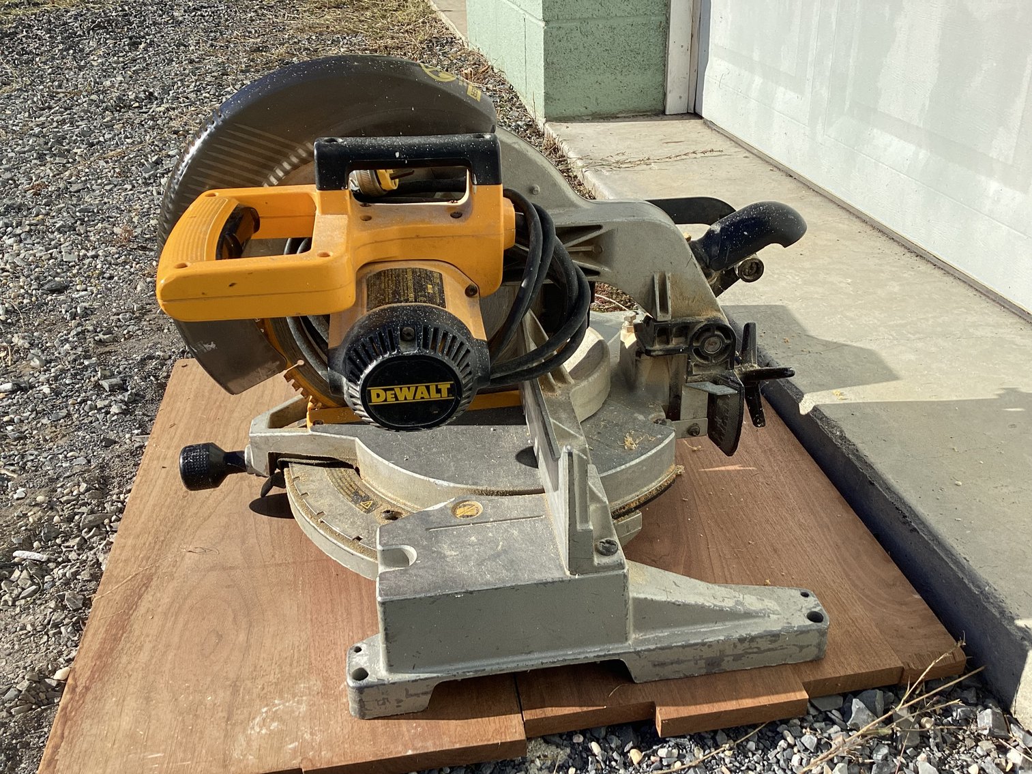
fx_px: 924
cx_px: 516
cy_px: 387
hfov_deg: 58.3
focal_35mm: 31
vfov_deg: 45.4
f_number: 2.4
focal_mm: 3.3
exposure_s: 1/1045
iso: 25
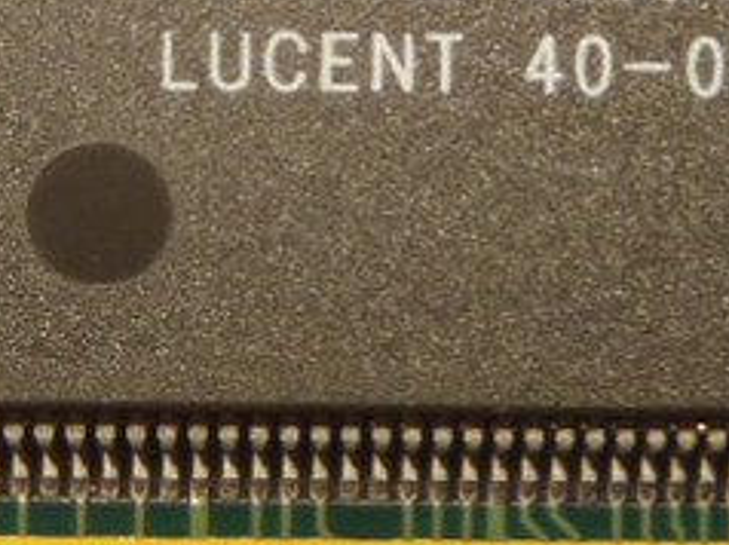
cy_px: -165
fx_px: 3492
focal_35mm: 166
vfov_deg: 8.8
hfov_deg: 11.9
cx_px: 489
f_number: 4.7
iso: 200
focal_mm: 6.64
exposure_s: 1/13
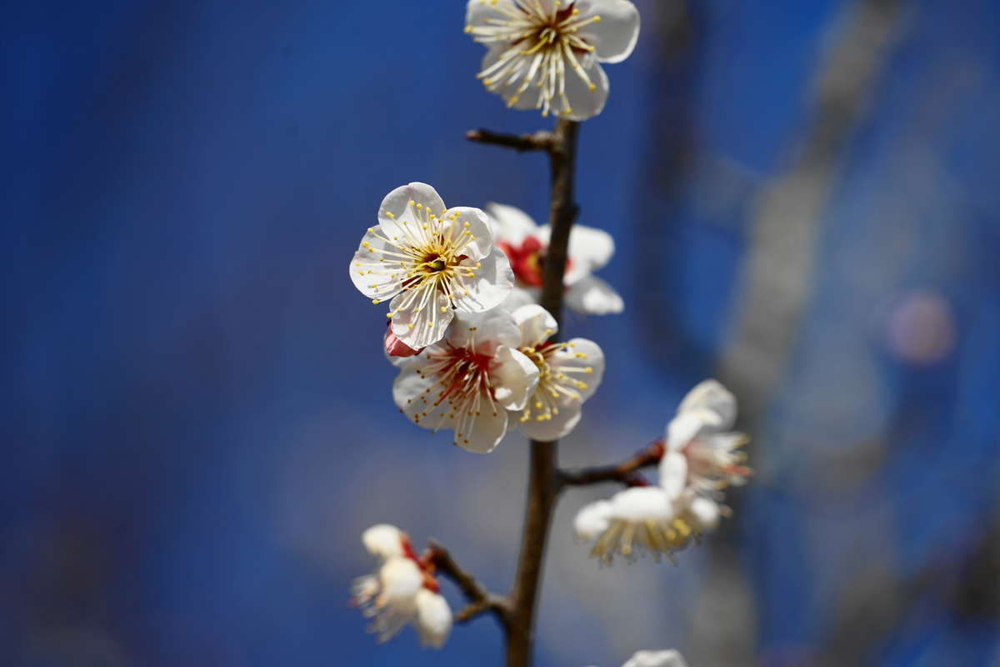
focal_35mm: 300
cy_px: 334
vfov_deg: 4.6
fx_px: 8333
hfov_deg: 6.9
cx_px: 500
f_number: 8
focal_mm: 300
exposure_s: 1/640
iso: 100
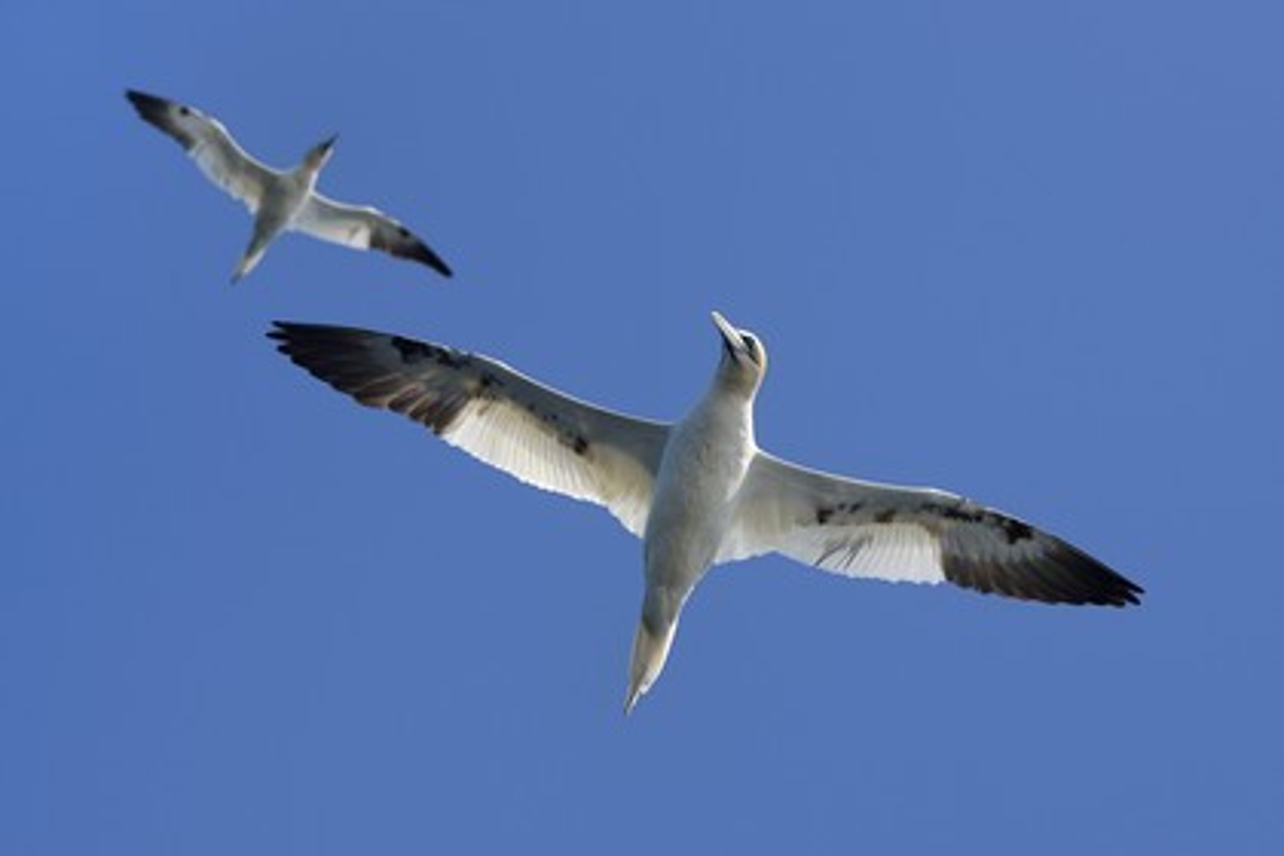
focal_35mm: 110
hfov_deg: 18.6
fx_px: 3923
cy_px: 428
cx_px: 642
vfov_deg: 12.5
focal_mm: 110
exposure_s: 1/1600
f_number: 7.1
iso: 400
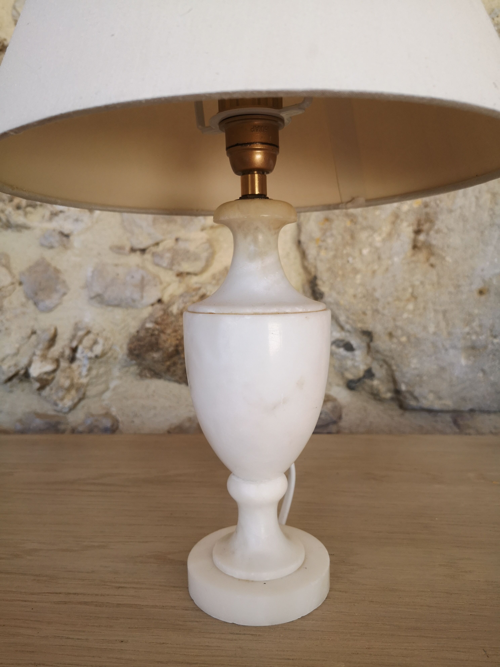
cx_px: 250
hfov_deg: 51.4
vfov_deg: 65.3
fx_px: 520
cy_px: 334
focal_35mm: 27
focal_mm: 3.95
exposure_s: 1/123
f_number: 1.8
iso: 50
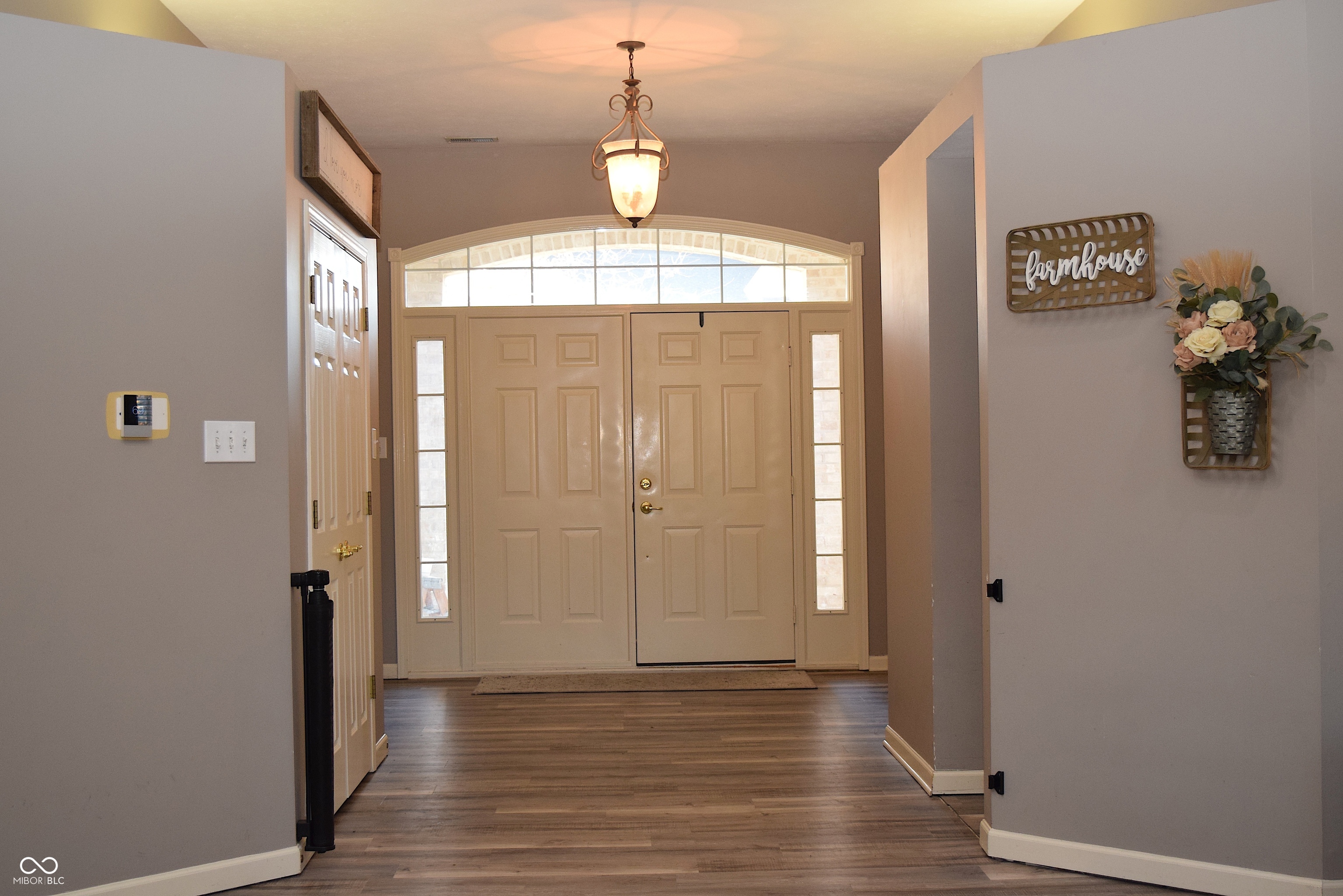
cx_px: 672
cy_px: 448
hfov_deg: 44.9
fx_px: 1623
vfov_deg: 30.9
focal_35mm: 44
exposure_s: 1/100
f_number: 5
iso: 800
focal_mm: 29
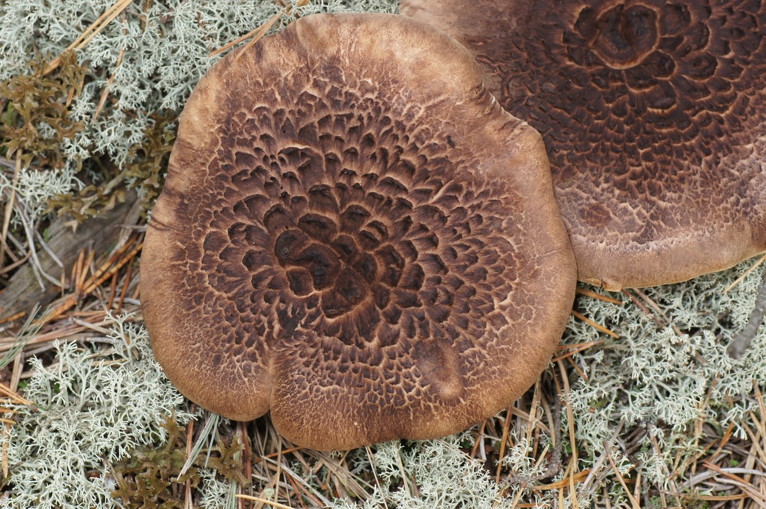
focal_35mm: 135
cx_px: 383
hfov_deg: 15.2
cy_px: 254
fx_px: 2869
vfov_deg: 10.1
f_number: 8
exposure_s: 1/160
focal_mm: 90
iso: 400
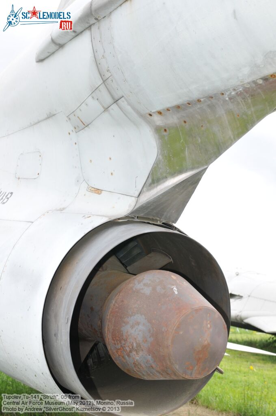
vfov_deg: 46.5
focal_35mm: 42
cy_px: 208
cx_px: 138
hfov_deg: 31.8
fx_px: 484
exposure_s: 1/160
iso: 400
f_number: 7.1
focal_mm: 28
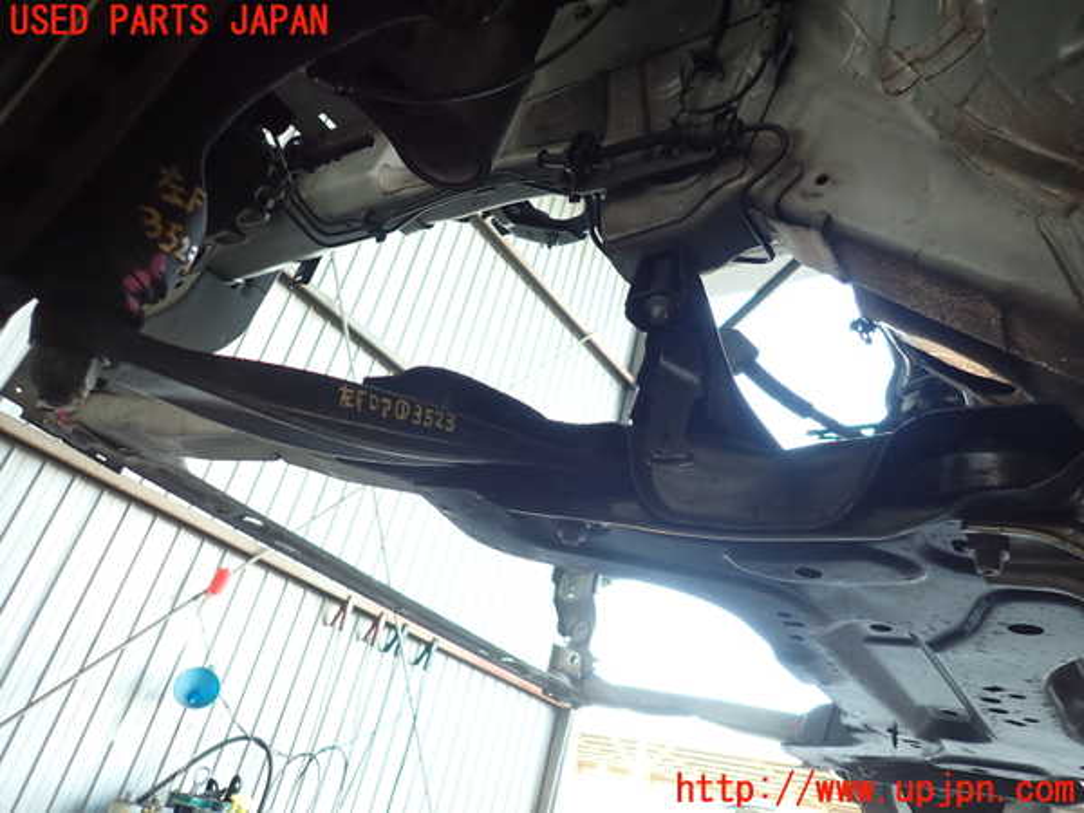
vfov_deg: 54.9
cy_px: 406
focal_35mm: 25
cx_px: 542
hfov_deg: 69.4
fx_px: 783
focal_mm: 4.5
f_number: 2
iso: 200
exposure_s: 1/40
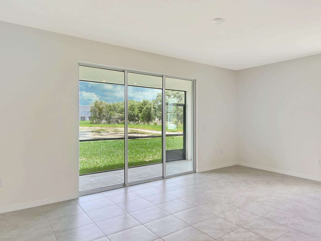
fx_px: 213
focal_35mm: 23
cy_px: 125
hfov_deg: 72.6
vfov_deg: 58.9
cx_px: 203
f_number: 7.1
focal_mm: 12
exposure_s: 1/200
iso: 500
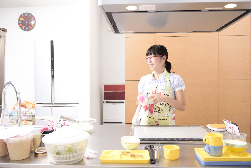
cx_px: 126
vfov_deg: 41.1
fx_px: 223
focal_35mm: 32
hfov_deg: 58.7
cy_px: 84
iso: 250
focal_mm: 32
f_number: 4
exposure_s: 1/125
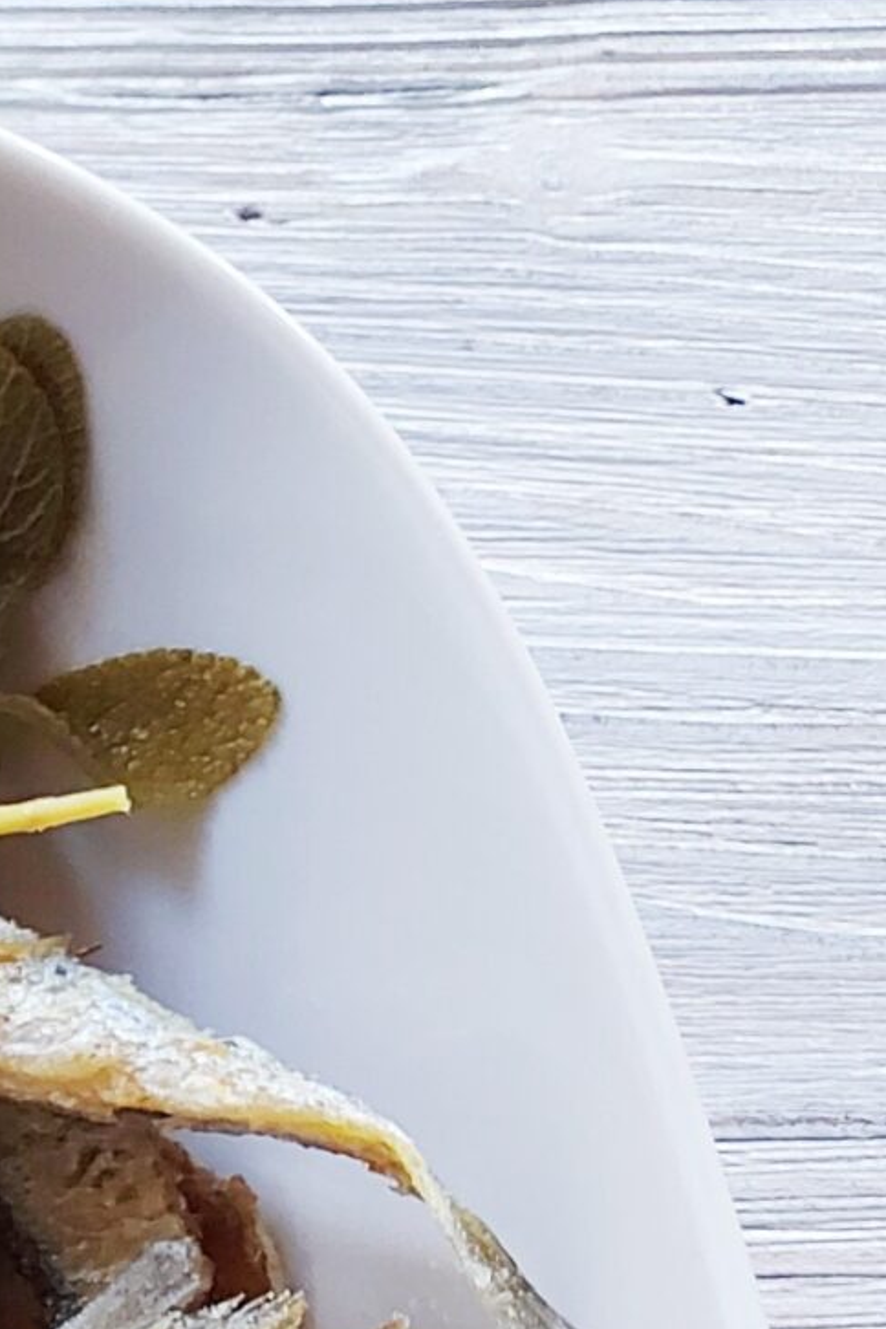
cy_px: 1378
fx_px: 3248
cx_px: -1364
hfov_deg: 11.9
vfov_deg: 22.1
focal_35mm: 88
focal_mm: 5.23
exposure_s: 1/25
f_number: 1.8
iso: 200
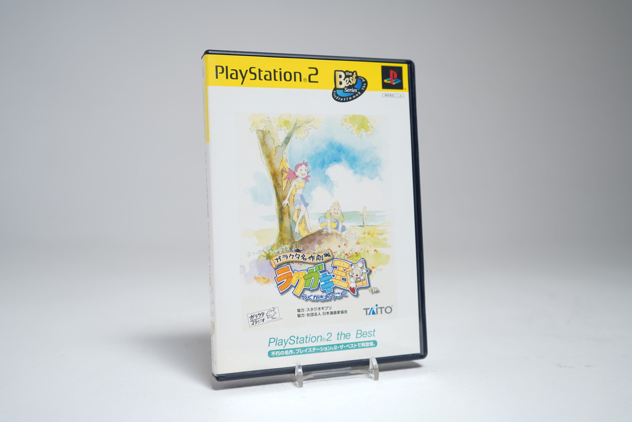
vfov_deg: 36.9
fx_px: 632
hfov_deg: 53.1
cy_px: 211
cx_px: 316
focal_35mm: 36
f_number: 4
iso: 64
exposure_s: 1/6
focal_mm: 36
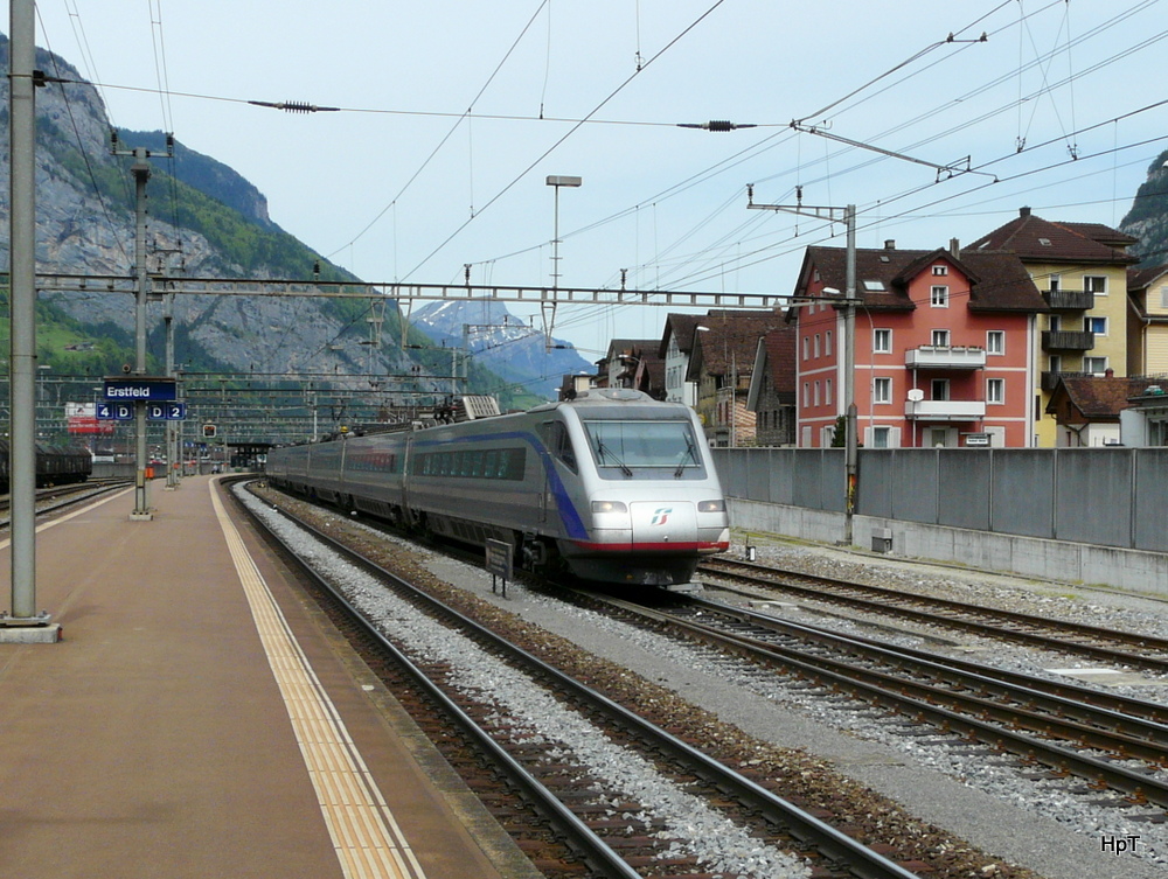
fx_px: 1216
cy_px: 440
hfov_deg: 51.3
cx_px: 584
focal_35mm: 36
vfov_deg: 39.8
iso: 100
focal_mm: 5.9
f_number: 5.6
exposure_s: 1/400
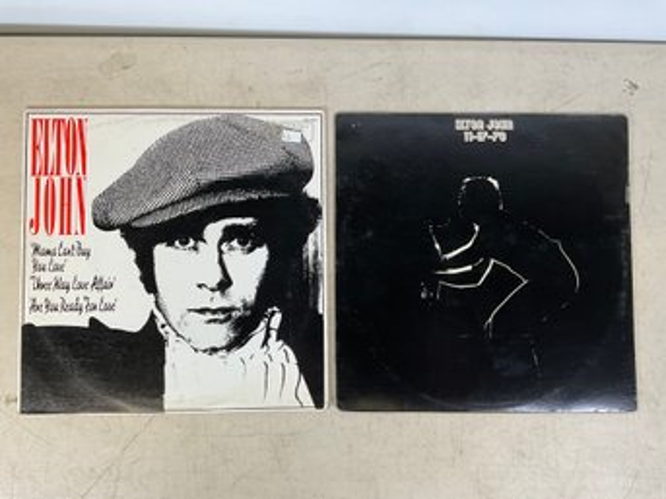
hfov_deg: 61.7
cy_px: 250
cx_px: 333
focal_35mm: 29
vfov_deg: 48.2
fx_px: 558
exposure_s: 1/120
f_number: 1.8
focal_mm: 3
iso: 50
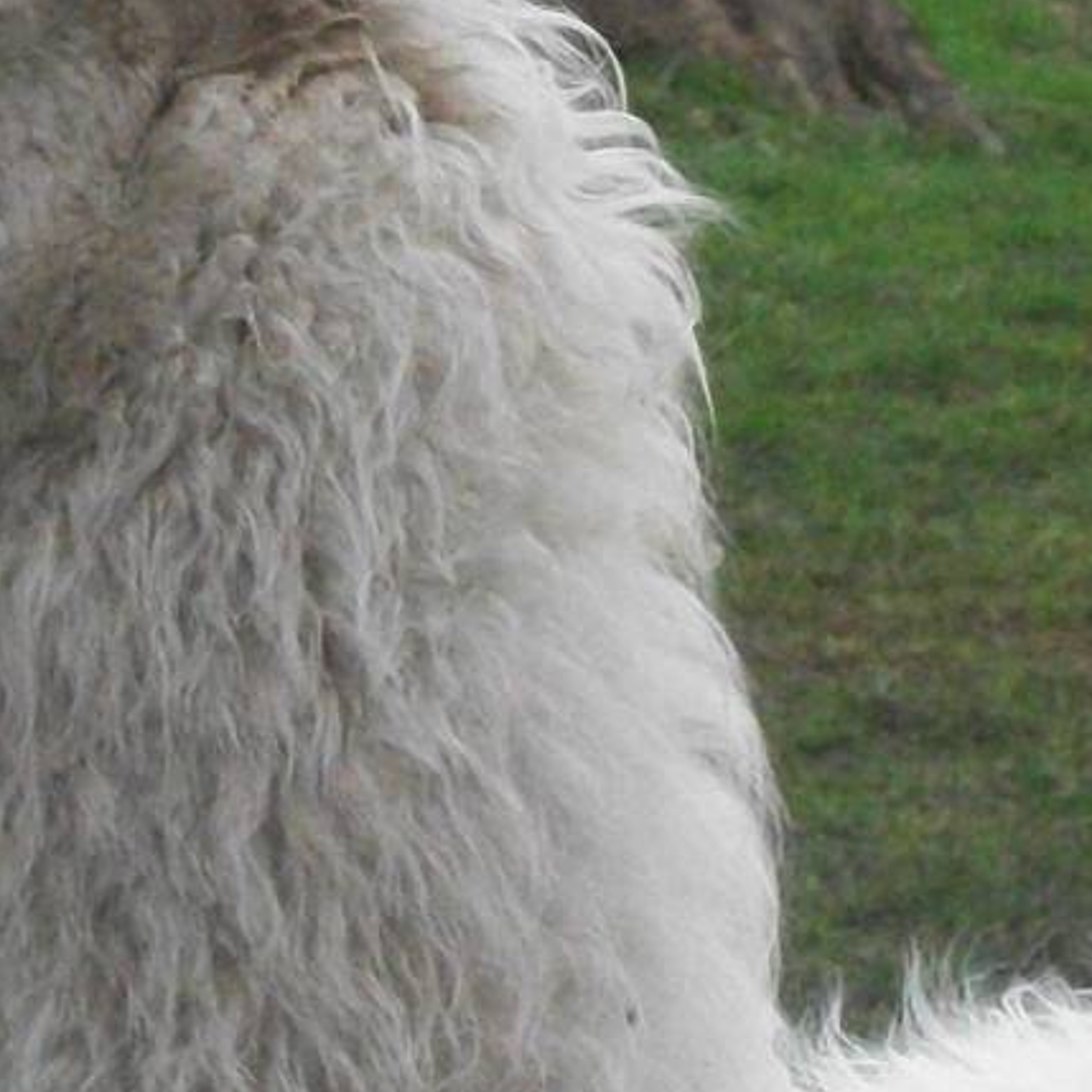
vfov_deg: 6.9
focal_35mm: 254
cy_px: 652
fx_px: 9065
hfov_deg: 6.9
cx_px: 400
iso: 628
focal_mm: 13.7
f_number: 4.6
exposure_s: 1/500
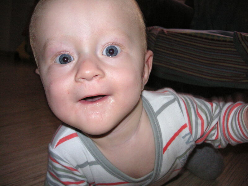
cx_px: 124
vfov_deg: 38.7
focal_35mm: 37
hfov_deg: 50.1
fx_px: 265
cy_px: 93
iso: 160
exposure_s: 1/45
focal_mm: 6.1
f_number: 6.7
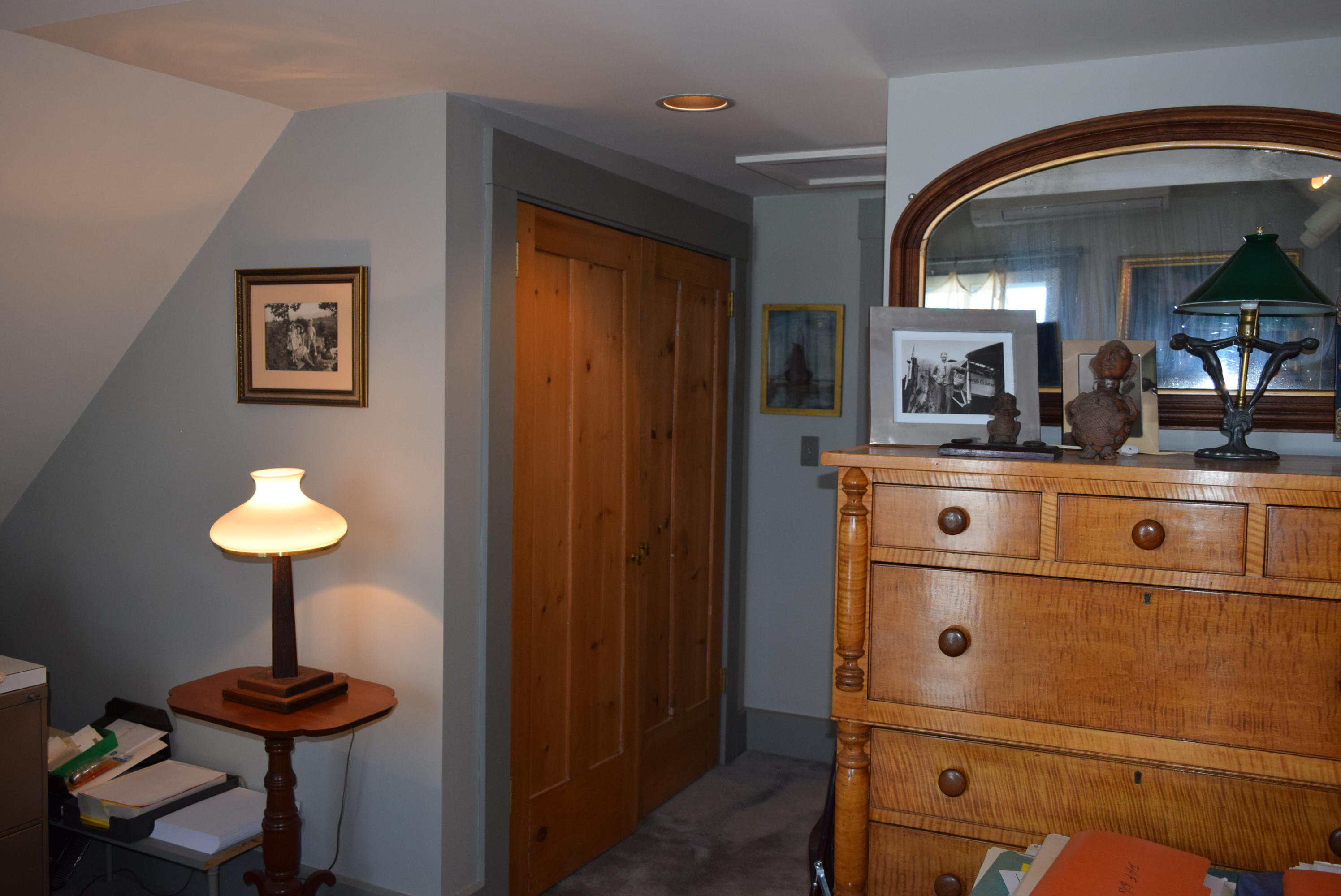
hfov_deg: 59.5
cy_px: 448
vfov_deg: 41.8
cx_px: 670
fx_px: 1174
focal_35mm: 32
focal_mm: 21
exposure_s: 1/100
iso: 800
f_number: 5
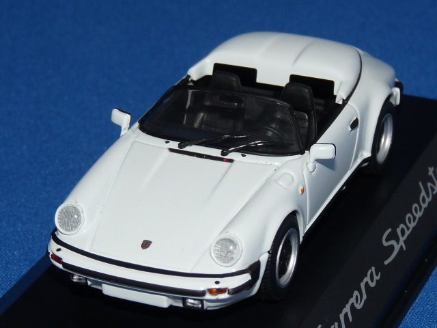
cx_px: 218
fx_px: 1793
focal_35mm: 142
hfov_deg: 13.9
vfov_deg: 10.4
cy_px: 164
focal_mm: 14.4
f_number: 4
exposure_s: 1/40
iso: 100
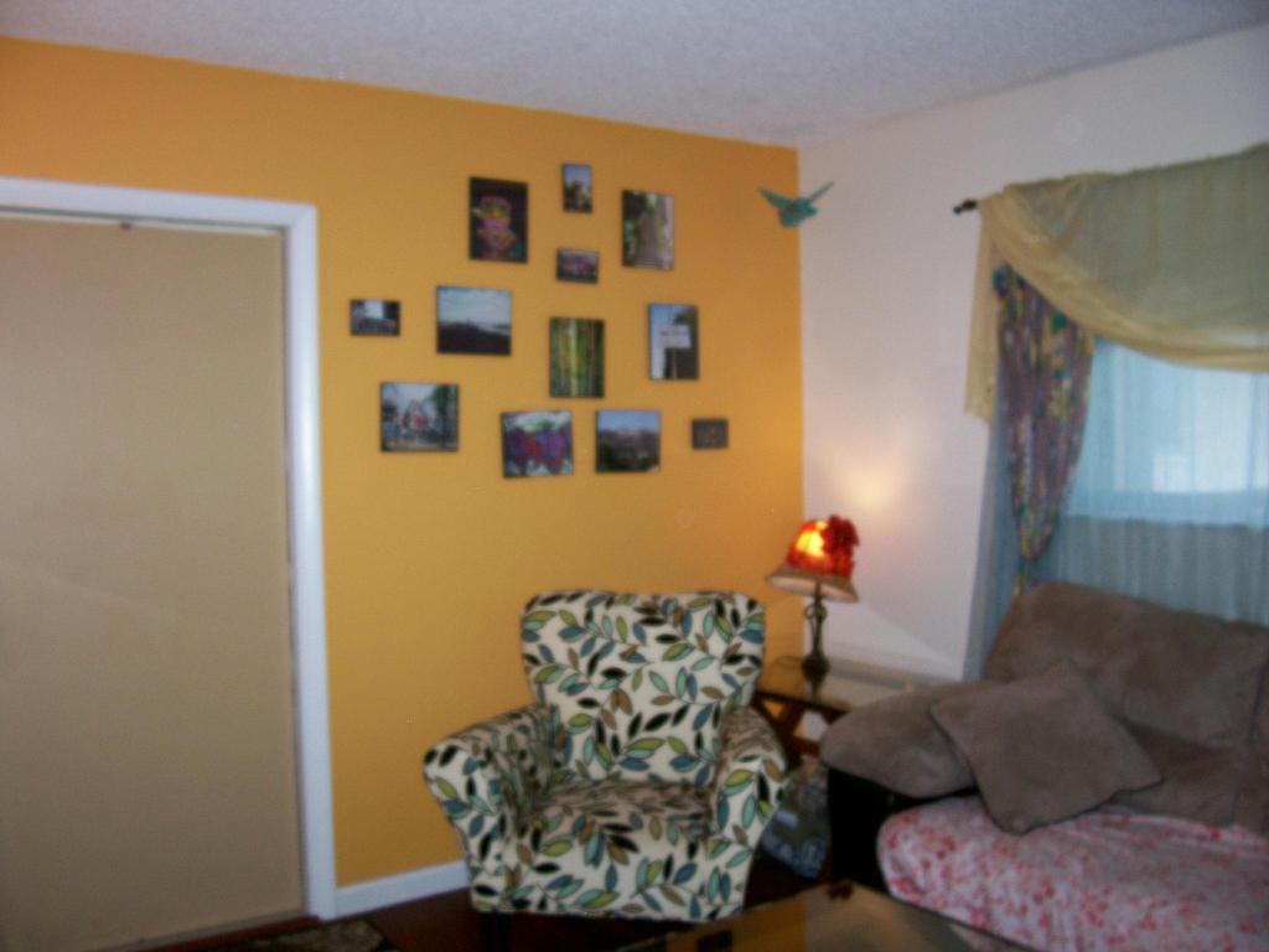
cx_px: 634
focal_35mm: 34
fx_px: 1246
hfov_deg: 54.0
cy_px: 476
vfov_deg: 41.8
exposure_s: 1/64
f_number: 2.7
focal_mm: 5.6
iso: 80
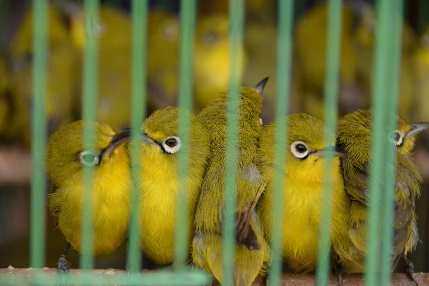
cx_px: 214
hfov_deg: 9.2
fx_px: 2680
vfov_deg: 6.1
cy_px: 143
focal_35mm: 225
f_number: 5.6
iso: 1600
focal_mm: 150
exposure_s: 1/500
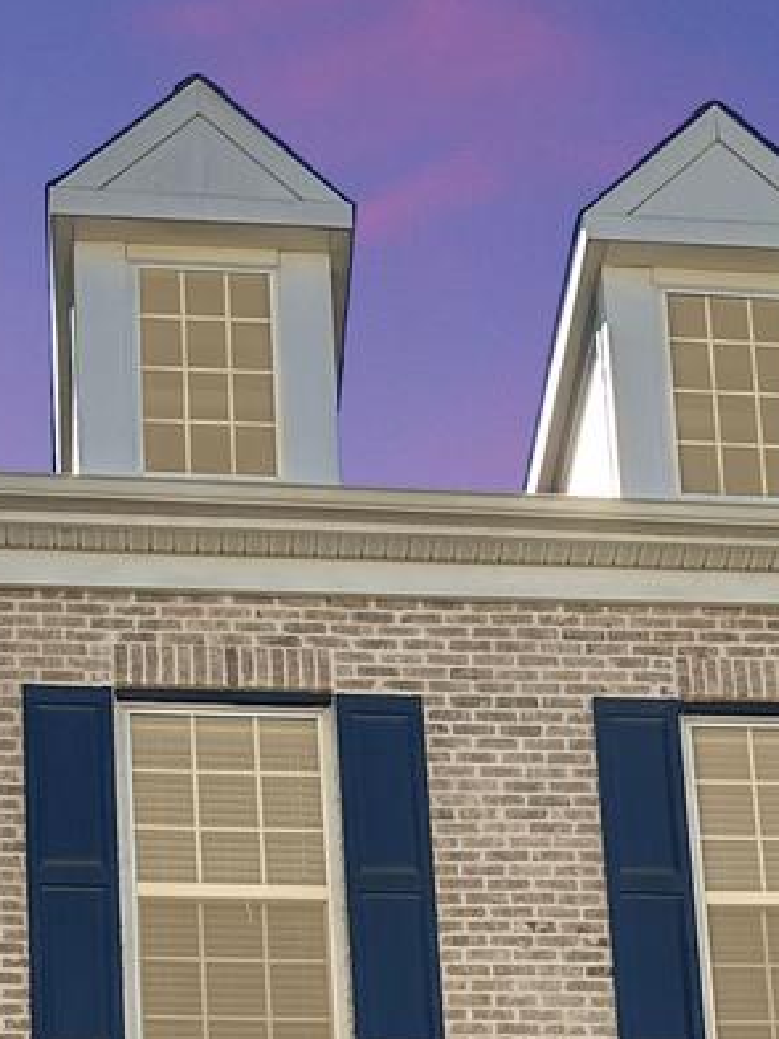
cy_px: 1731
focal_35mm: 94
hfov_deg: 15.7
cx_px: 514
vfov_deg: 17.8
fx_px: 2821
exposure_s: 1/2660
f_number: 1.78
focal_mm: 6.86
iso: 80
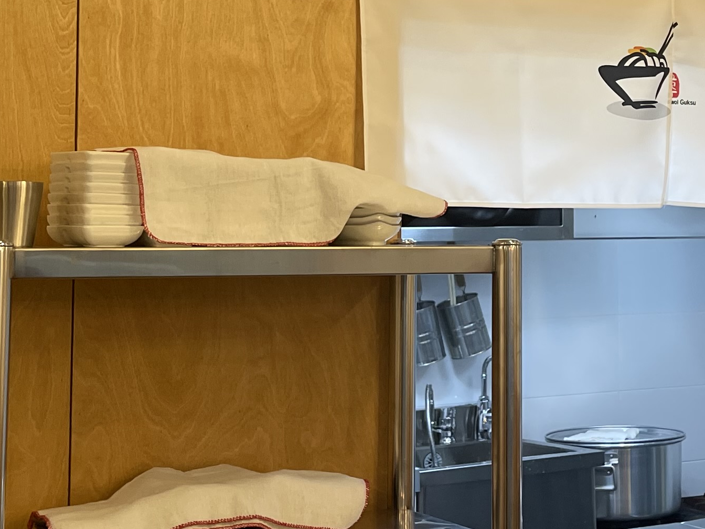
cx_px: 572
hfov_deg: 24.6
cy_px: 114
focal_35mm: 78
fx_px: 1589
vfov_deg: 18.7
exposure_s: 1/120
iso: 125
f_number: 1.6
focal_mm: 5.1
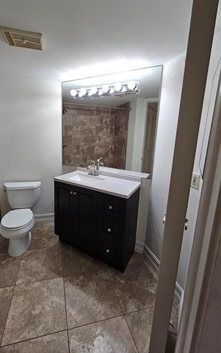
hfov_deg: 74.0
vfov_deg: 101.3
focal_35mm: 15
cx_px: 89
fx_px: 145
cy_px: 163
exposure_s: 1/60
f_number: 2.2
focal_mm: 2.2
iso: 80
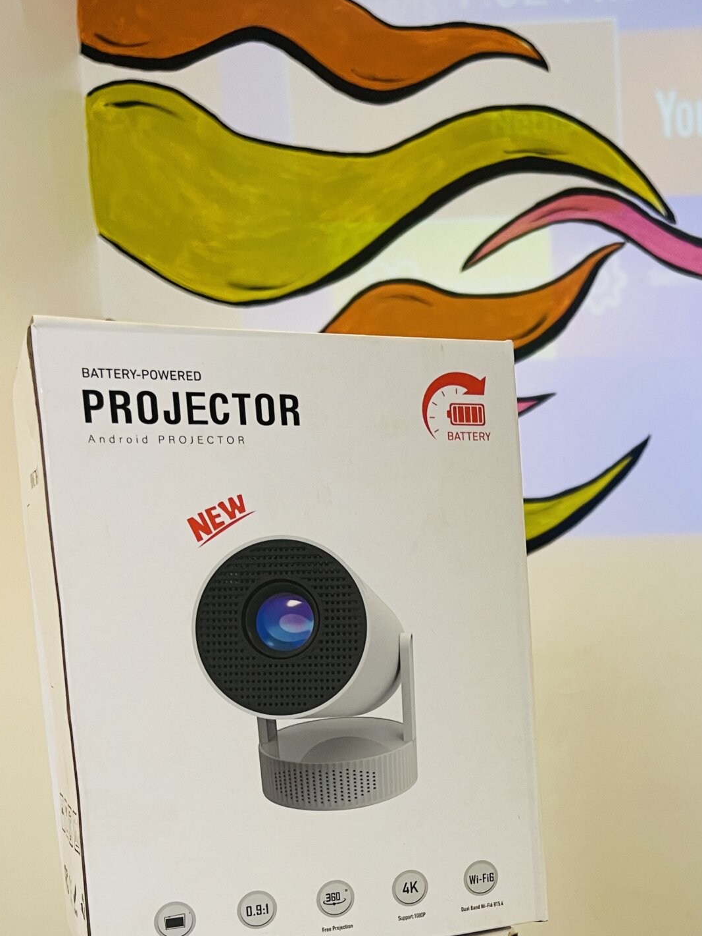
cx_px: 606
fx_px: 1216
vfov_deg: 40.5
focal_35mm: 45
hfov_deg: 31.0
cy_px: 736
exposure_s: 1/50
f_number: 1.6
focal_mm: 5.1
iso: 64
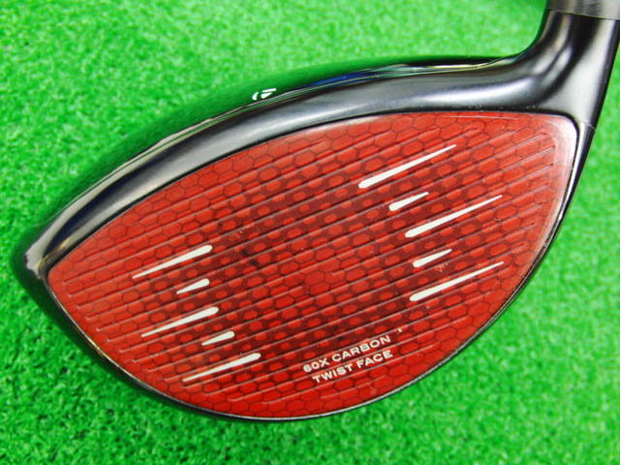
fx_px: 663
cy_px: 232
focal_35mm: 37
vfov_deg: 38.7
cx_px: 310
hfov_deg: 50.1
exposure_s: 1/13
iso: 400
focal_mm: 6.42
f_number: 3.6
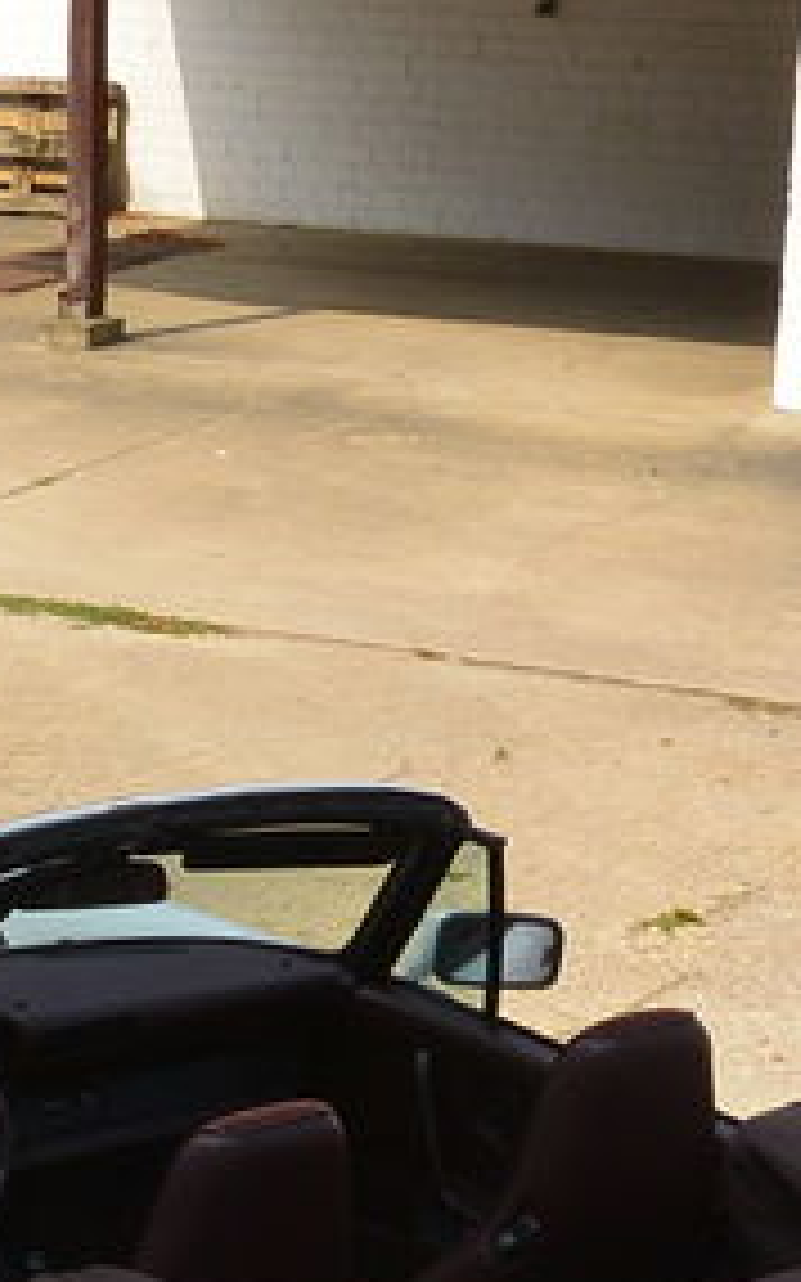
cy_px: 1444
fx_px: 3460
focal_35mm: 99
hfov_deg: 12.9
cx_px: -135
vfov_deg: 20.0
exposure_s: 1/250
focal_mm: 10
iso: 160
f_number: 10
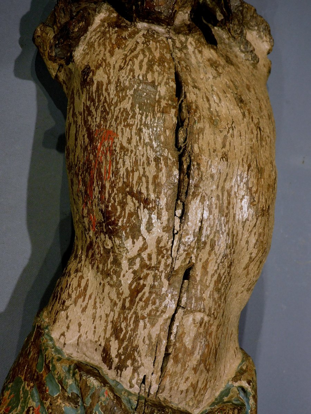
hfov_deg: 32.2
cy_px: 207
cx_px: 156
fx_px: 539
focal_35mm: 45
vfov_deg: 42.1
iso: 180
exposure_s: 1/30
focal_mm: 8.1
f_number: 4
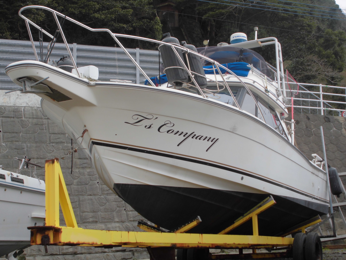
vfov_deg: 26.1
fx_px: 560
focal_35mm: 56
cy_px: 130
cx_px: 173
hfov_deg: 34.3
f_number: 5.2
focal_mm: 10.1
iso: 100
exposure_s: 1/100
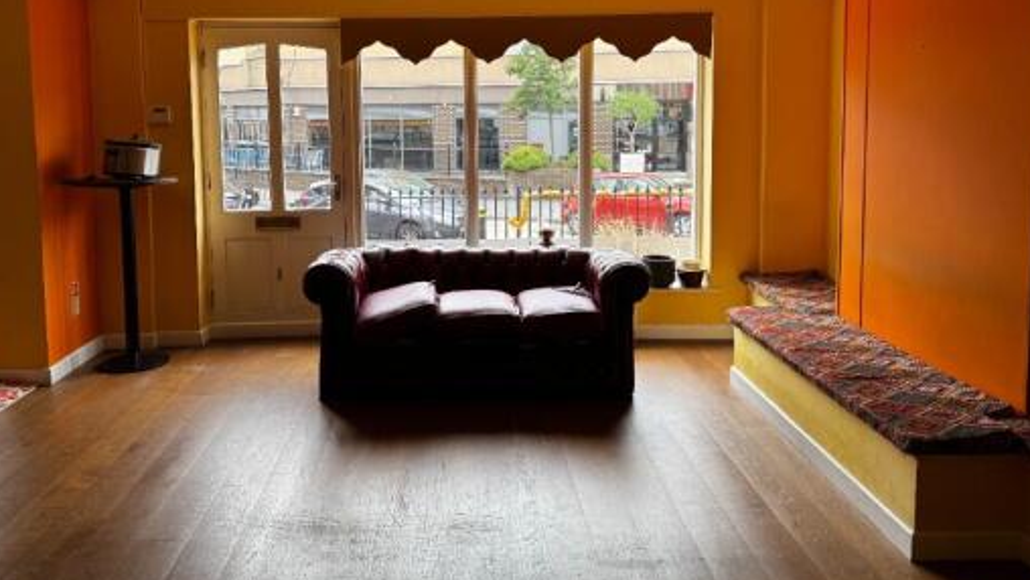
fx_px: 820
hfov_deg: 64.2
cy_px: 173
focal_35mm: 30
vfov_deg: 38.3
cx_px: 477
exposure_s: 1/163
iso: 64
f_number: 1.78
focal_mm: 6.76
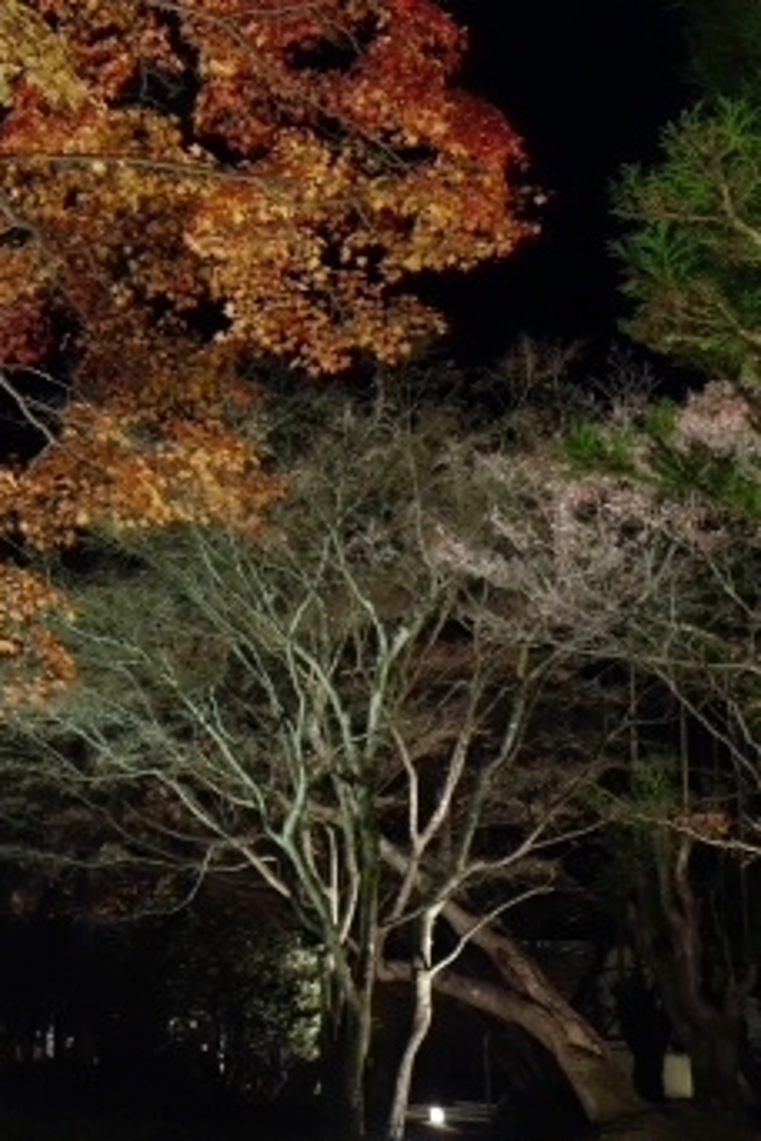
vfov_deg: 29.7
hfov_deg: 19.9
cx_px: 60
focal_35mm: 67
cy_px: 305
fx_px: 2124
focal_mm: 13.25
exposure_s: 1/15
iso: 800
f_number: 2.8
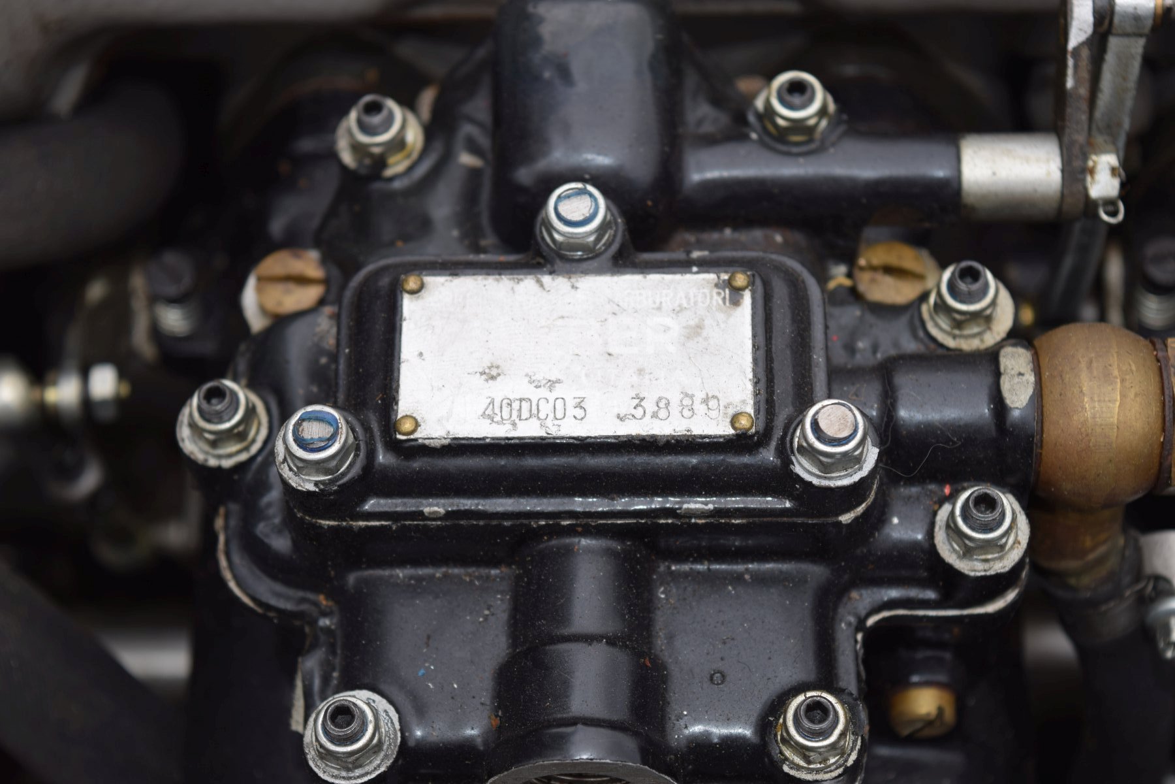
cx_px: 588
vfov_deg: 16.6
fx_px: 2692
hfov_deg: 24.6
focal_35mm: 82
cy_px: 392
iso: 100
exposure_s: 1/200
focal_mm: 55
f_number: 7.1
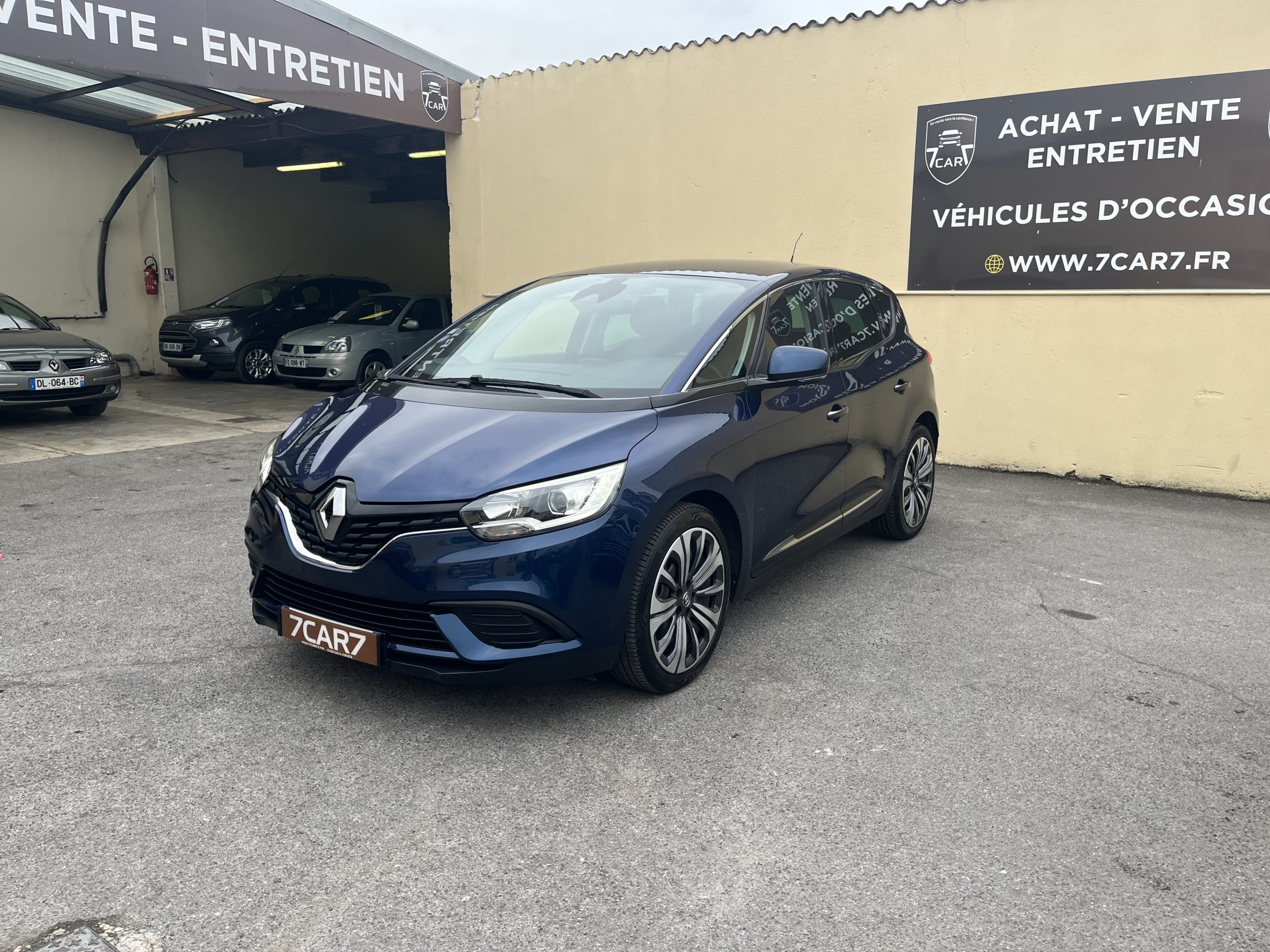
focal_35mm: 26
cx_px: 635
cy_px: 476
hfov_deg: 67.3
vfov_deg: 53.1
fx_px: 954
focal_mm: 5.1
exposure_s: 1/416
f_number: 1.6
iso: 50
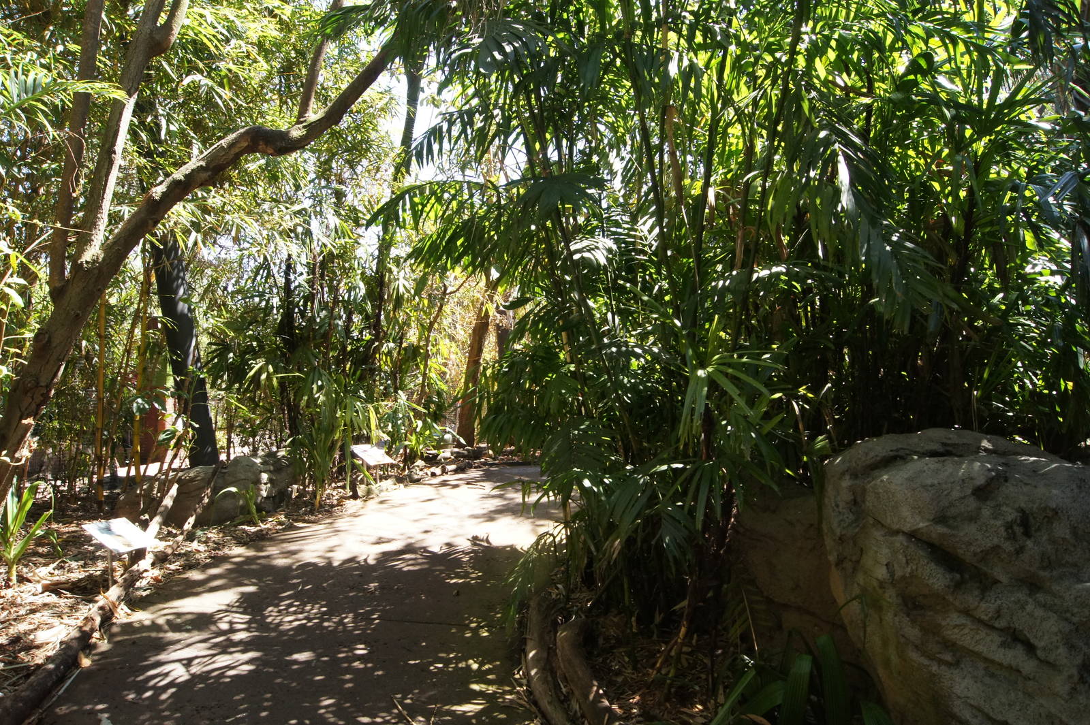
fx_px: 817
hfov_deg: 67.4
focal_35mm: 27
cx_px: 545
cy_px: 362
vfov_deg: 47.9
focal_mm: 18
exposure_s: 1/80
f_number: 10
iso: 800
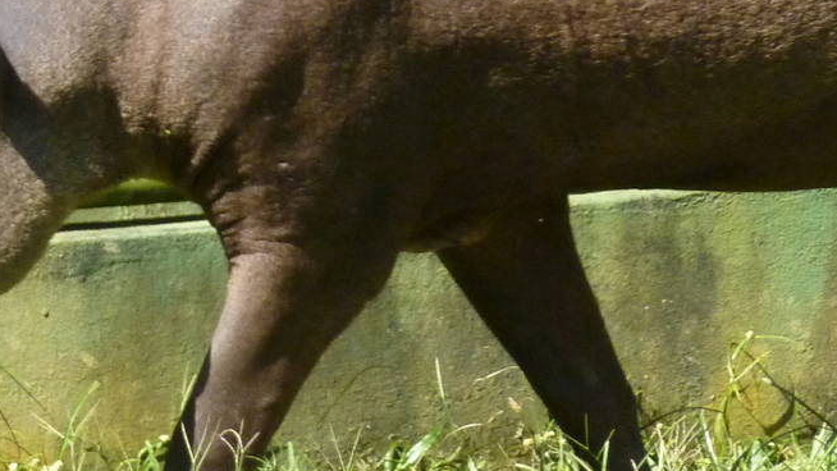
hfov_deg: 2.7
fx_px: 17734
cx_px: 283
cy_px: 33
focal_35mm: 799
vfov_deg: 1.5
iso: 320
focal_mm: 49.2
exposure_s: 1/500
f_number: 4.9
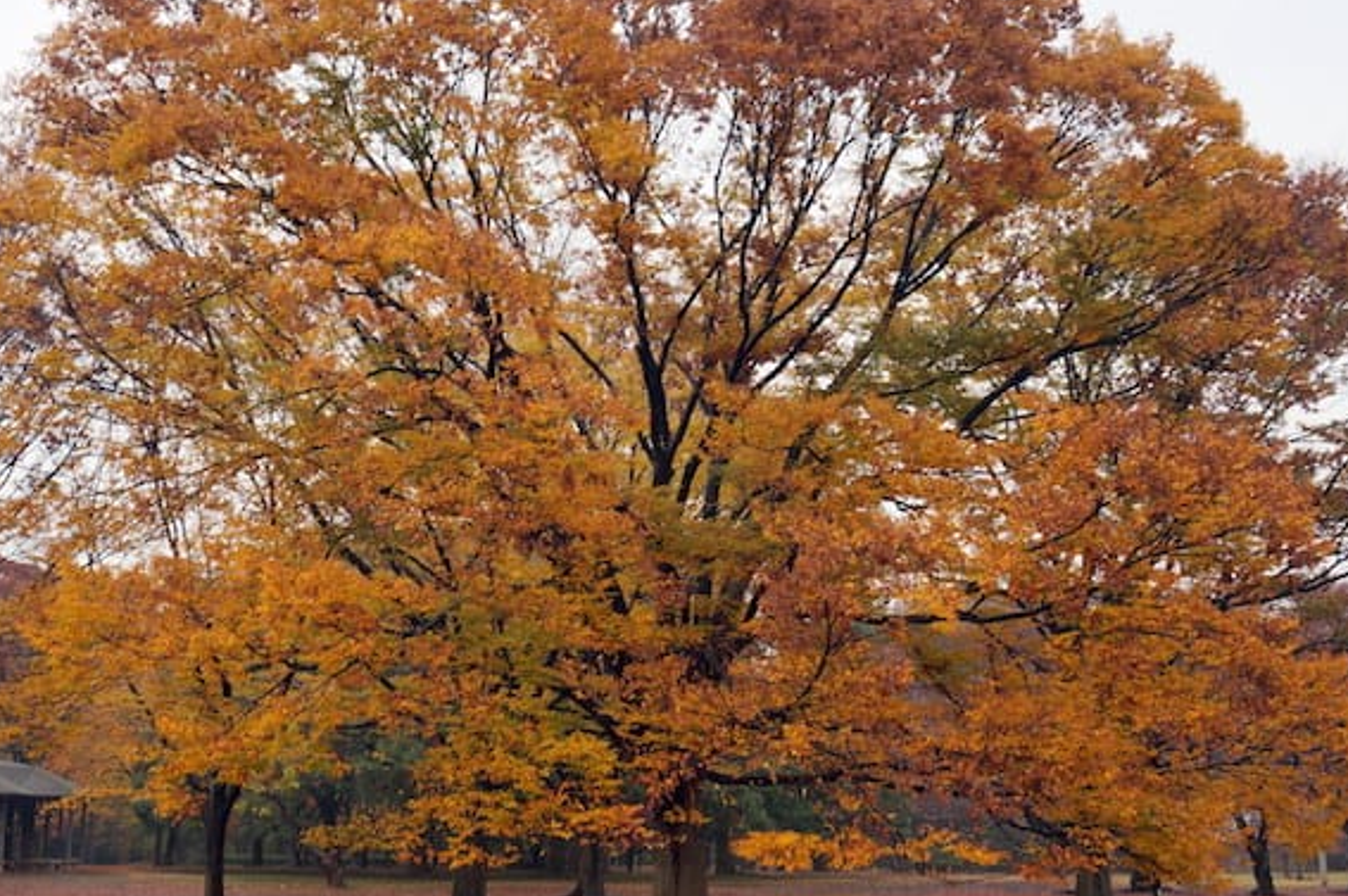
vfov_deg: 27.6
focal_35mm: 49
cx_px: 585
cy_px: 433
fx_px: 1822
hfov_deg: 40.5
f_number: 5.6
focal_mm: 23
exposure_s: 1/80
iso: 100
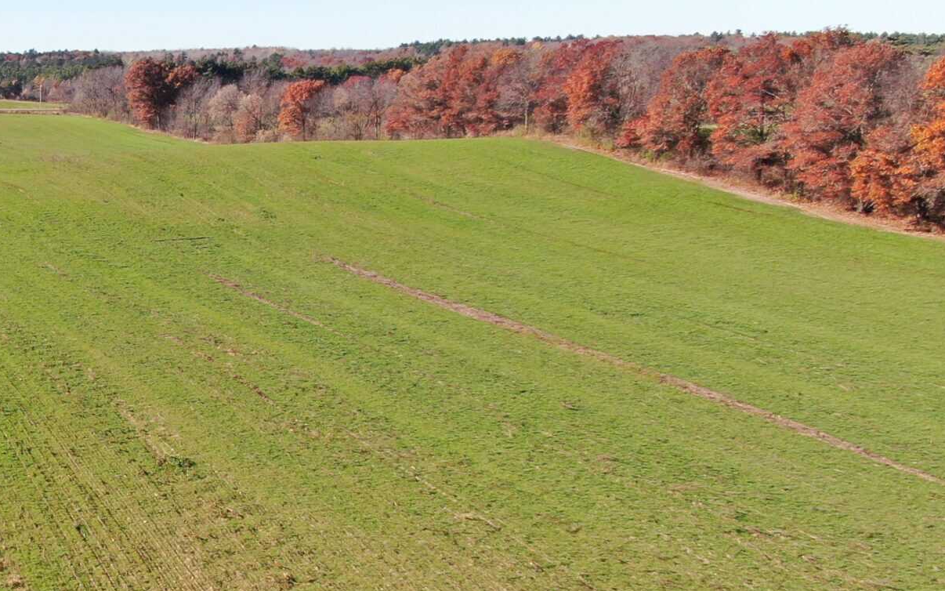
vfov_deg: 23.9
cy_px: 375
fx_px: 1391
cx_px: -55
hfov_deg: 33.5
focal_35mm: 54
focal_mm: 4.39
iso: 100
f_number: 2.8
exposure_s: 1/640
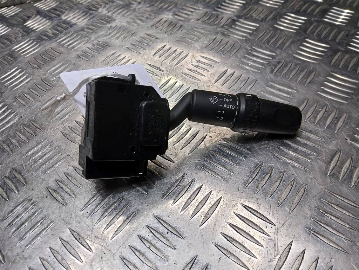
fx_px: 270
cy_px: 135
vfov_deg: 53.1
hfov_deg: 67.3
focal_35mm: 26
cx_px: 180
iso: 32
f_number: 1.8
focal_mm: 3.98
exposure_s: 1/100
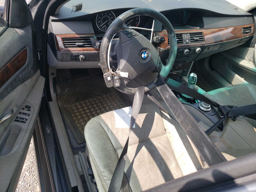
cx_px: 128
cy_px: 96
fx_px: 192
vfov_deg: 53.1
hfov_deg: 67.3
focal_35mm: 26
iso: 50
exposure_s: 1/667
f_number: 1.5
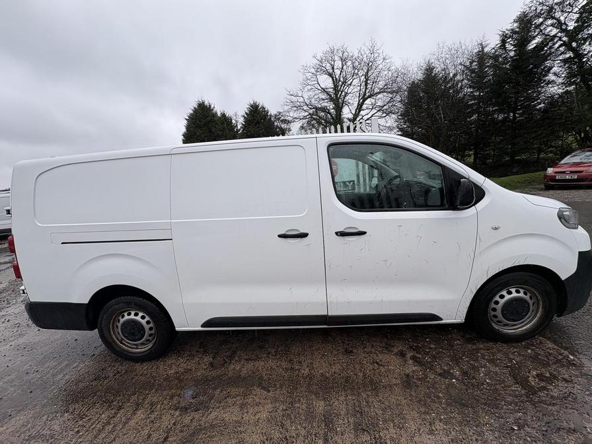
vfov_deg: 85.7
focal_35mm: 14
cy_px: 222
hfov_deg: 102.1
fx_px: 239
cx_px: 296
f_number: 2.2
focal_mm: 2.22
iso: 40
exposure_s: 1/351
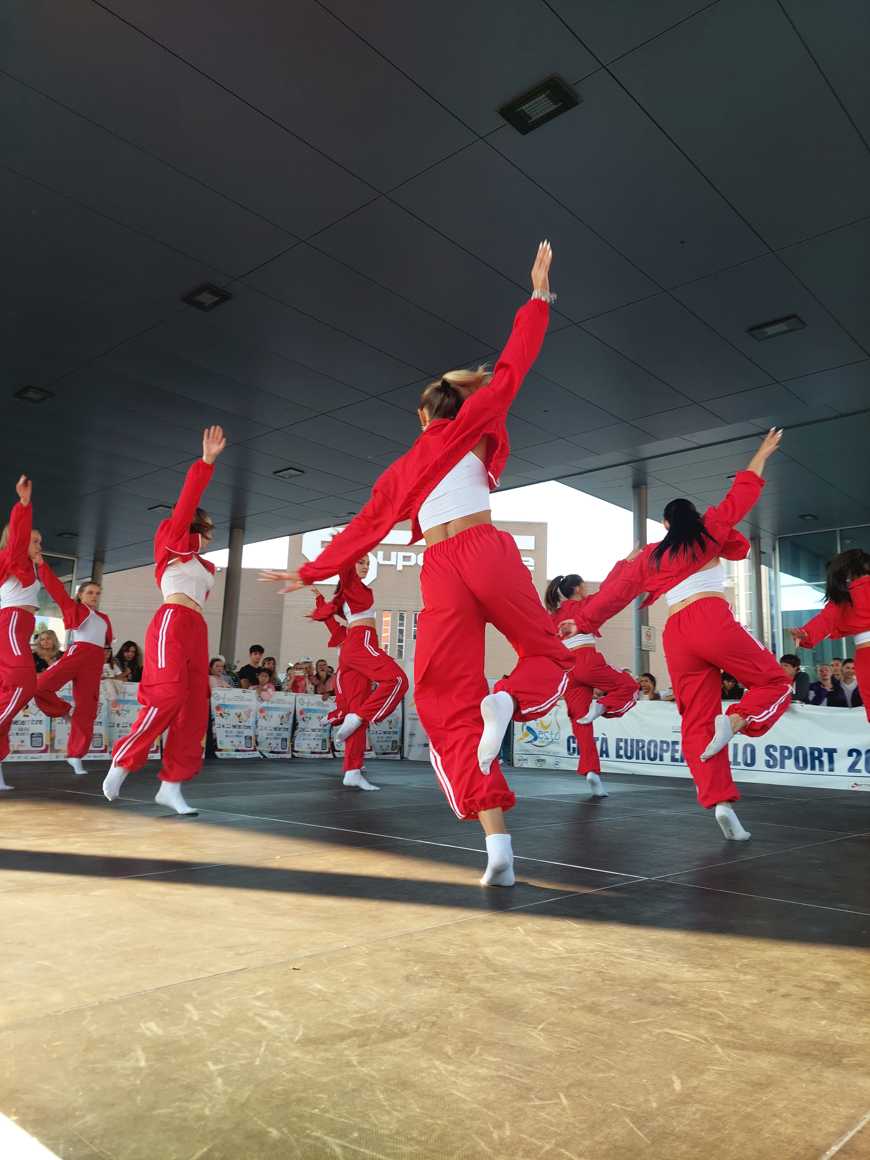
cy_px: 580
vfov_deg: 71.6
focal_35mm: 24
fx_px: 804
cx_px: 435
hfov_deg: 56.8
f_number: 1.8
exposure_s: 1/179
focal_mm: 5.23
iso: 40
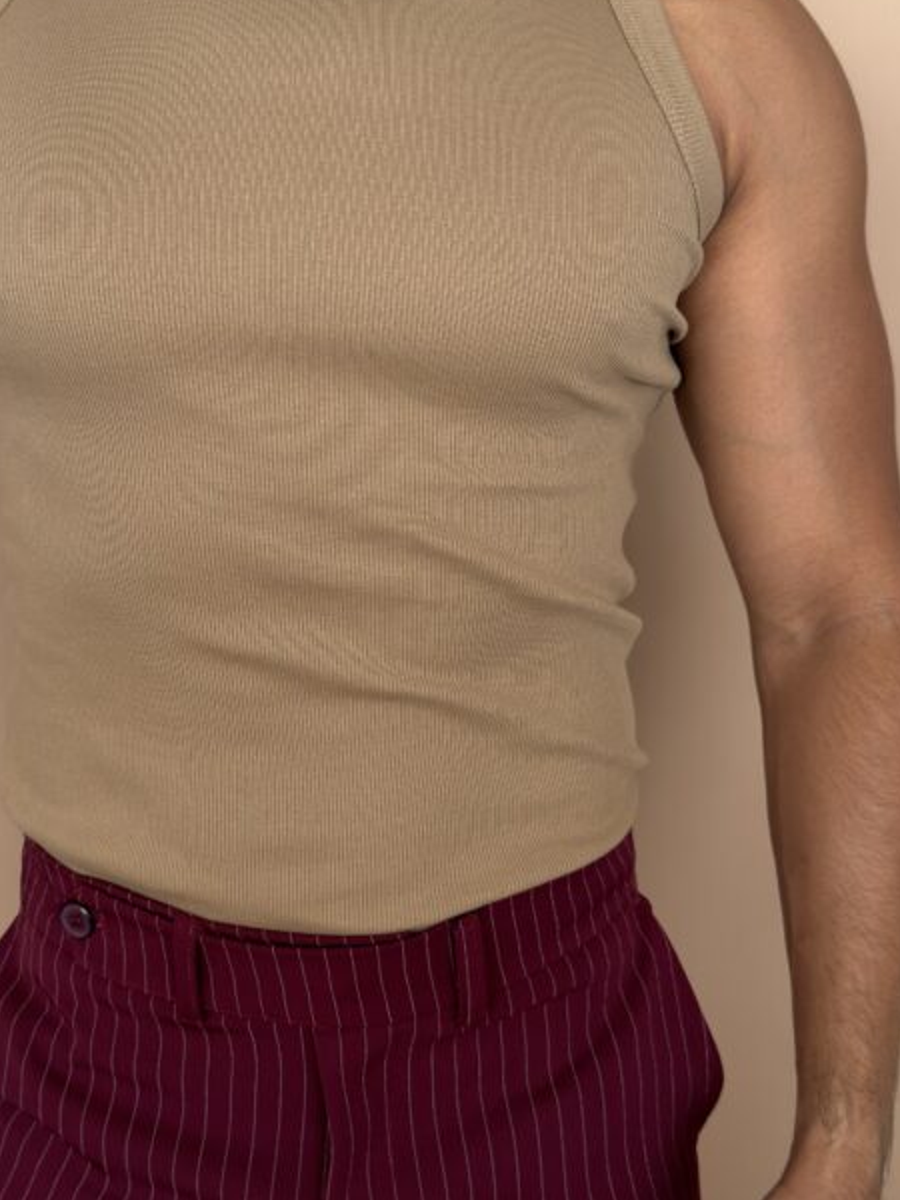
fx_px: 1664
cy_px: 548
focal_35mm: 48
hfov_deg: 30.1
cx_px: 328
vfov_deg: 39.6
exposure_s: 1/112
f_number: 1.78
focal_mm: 6.76
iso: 100
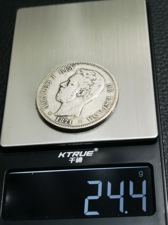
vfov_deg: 29.8
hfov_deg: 22.6
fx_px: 421
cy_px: 112
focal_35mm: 65
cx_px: 84
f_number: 1.9
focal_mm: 6.67
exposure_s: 1/100
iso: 160
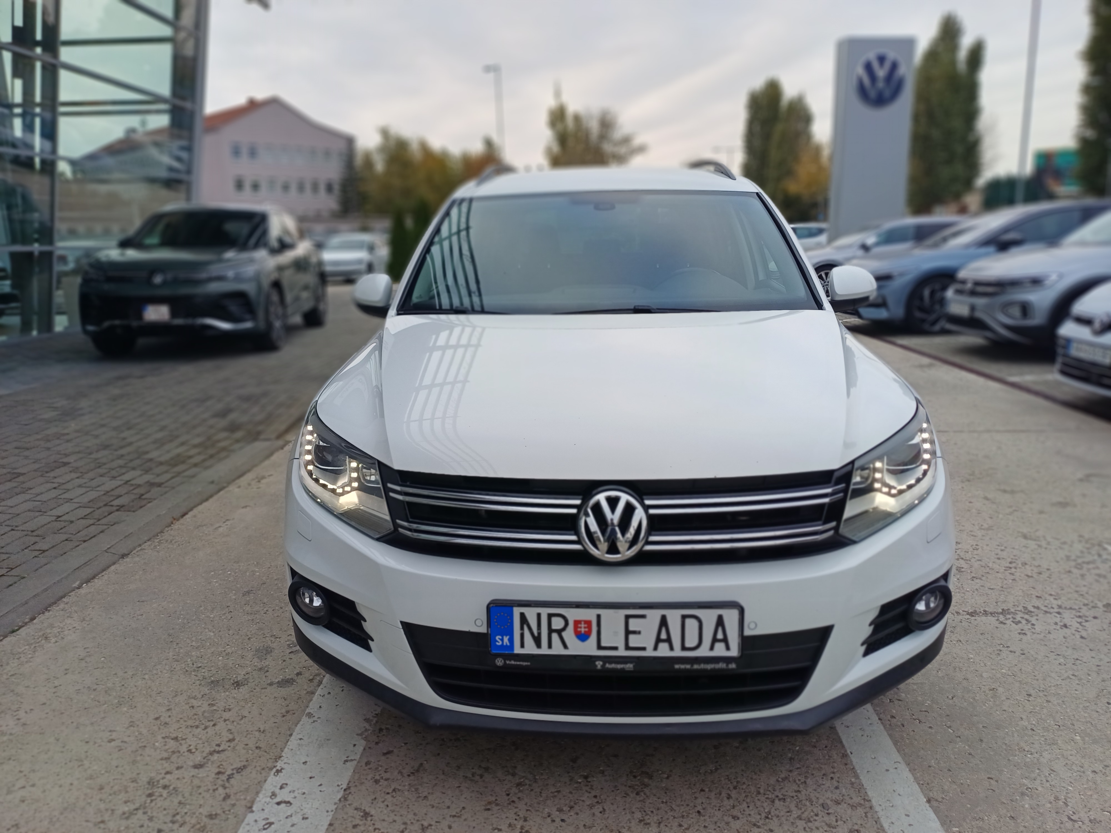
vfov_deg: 54.9
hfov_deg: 69.4
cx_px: 556
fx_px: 802
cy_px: 416
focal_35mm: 25
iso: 50
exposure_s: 1/231
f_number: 1.8
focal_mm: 4.65
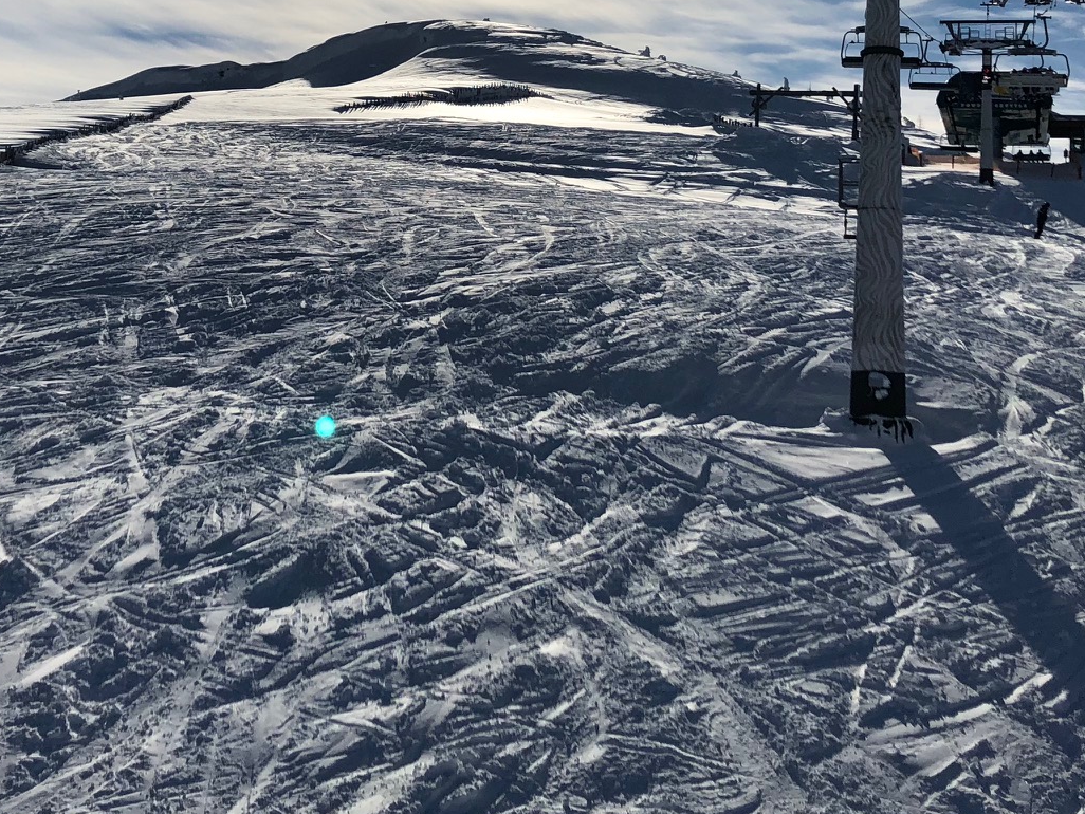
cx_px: 409
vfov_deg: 25.8
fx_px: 1724
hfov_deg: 34.8
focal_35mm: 55
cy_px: 103
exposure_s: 1/12048
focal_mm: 3.99
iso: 25
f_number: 1.8
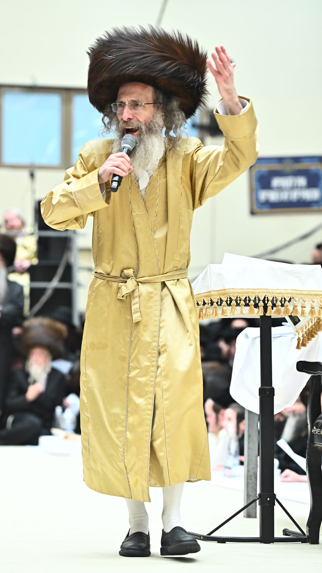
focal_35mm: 157
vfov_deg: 13.7
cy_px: 283
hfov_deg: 7.7
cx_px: 130
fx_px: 2382
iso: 2000
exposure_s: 1/320
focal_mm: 140
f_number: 4
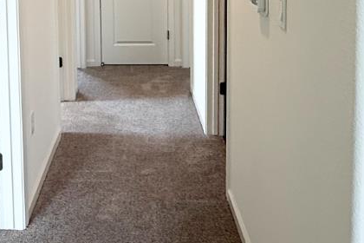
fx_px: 526
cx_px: 118
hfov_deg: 37.7
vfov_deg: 24.2
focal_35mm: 52
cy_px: -26
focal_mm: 2.22
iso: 80
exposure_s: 1/120
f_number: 2.2
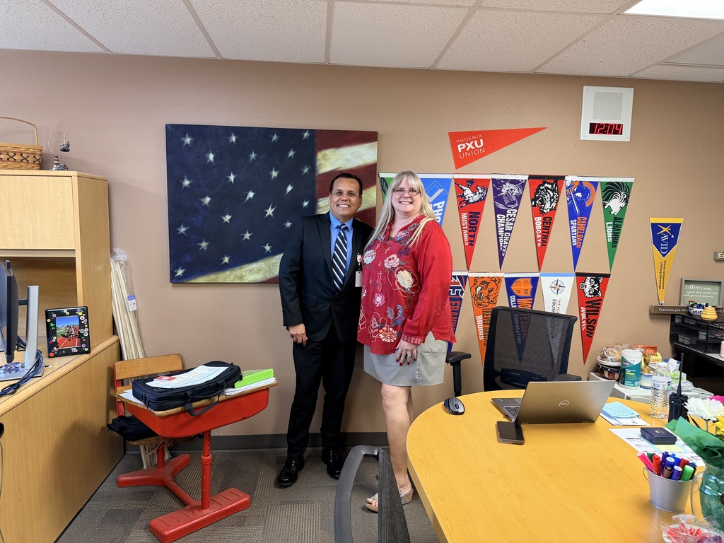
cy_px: 272
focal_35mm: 24
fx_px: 502
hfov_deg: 71.6
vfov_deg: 56.8
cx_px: 362
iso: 250
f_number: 1.78
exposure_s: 1/60
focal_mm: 6.76
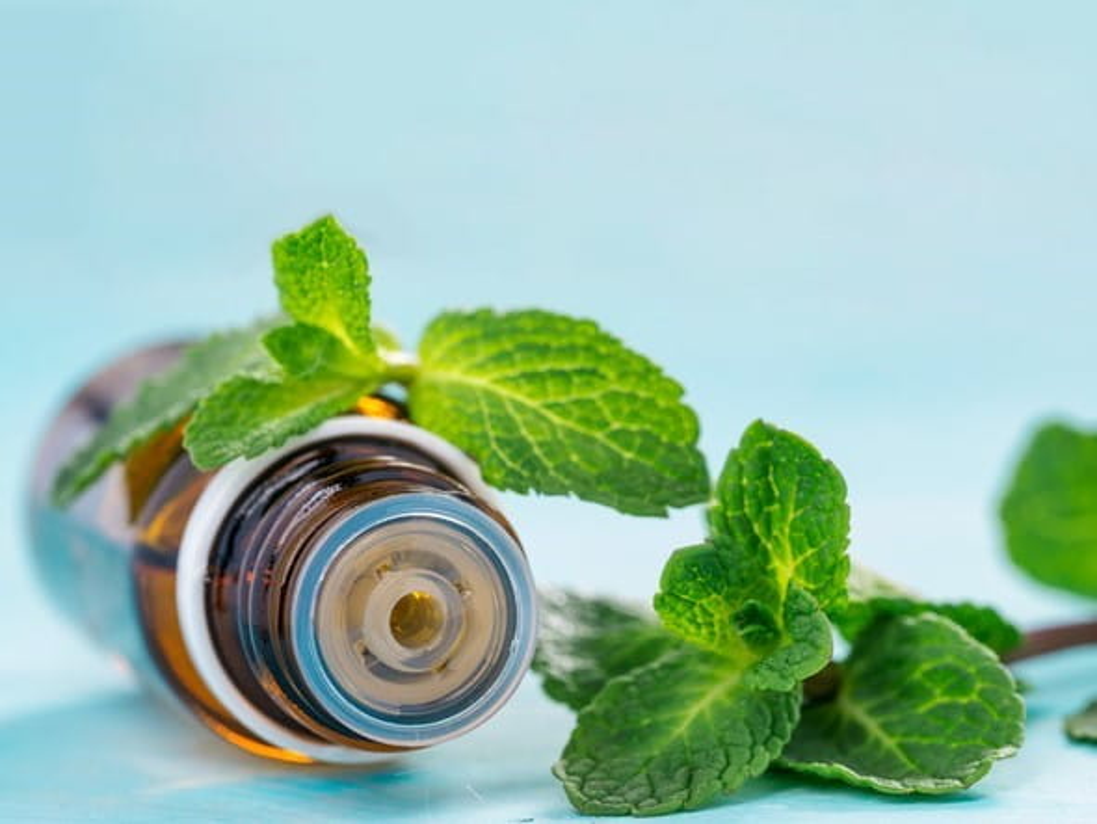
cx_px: 548
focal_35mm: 120
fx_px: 3804
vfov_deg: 12.4
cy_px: 412
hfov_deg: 16.4
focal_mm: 60
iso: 160
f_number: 5
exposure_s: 1/1.67
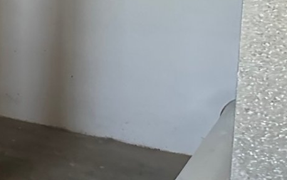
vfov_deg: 15.4
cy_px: 21
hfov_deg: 21.4
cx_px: -119
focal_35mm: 84
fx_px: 658
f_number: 1.78
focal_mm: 6.86
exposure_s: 1/40
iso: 800
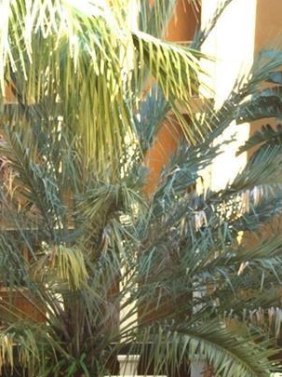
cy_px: 394
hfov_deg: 17.0
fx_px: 936
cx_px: 70
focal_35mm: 86
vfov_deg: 21.8
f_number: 2.2
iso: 40
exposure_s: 1/120
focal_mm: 4.15
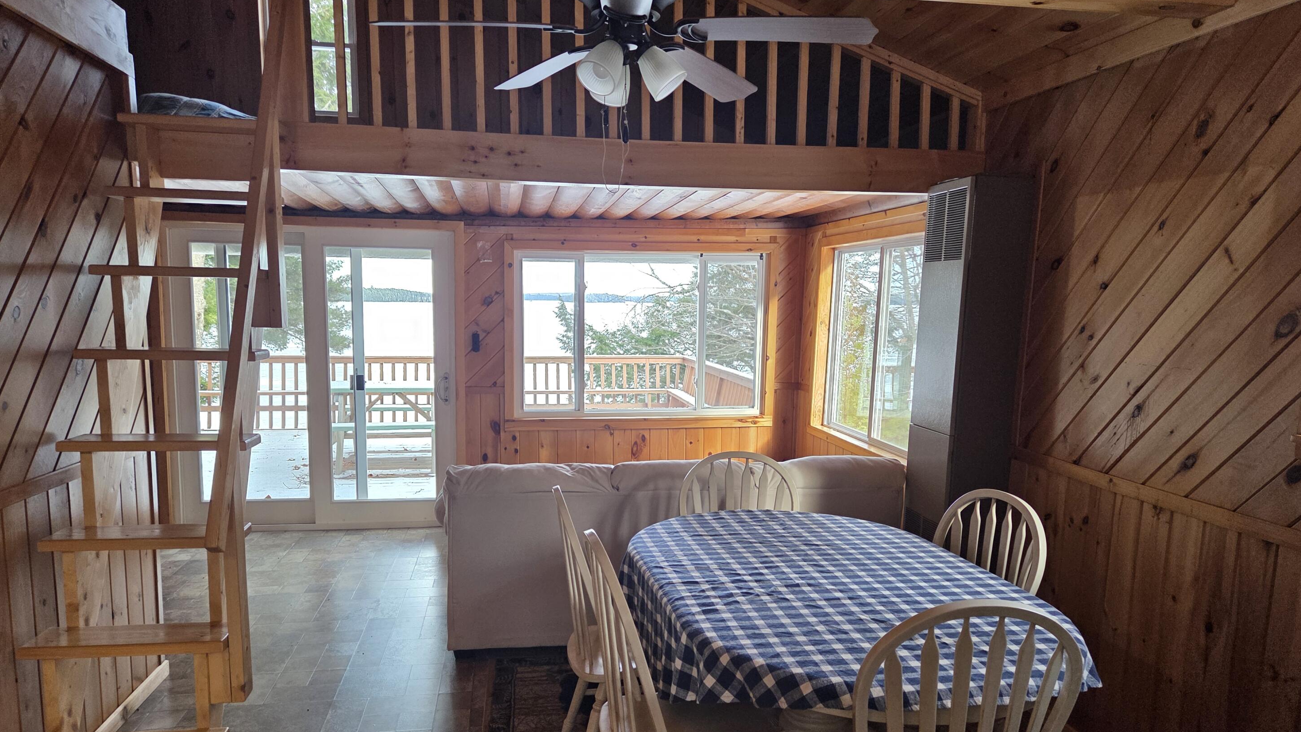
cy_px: 408
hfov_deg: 71.9
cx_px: 638
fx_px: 897
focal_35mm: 26
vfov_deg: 44.3
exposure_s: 1/120
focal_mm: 5.4
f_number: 1.8
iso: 160
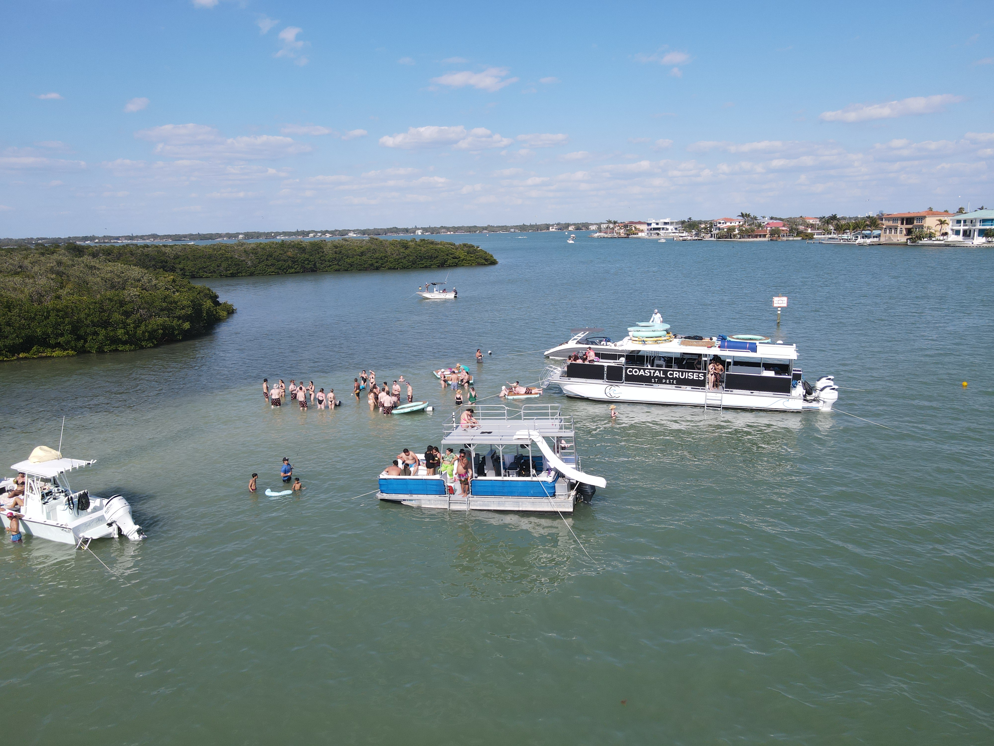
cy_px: 373
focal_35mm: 24
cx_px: 497
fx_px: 689
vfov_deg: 56.8
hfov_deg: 71.6
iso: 110
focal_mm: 4.5
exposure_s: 1/725
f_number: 2.8
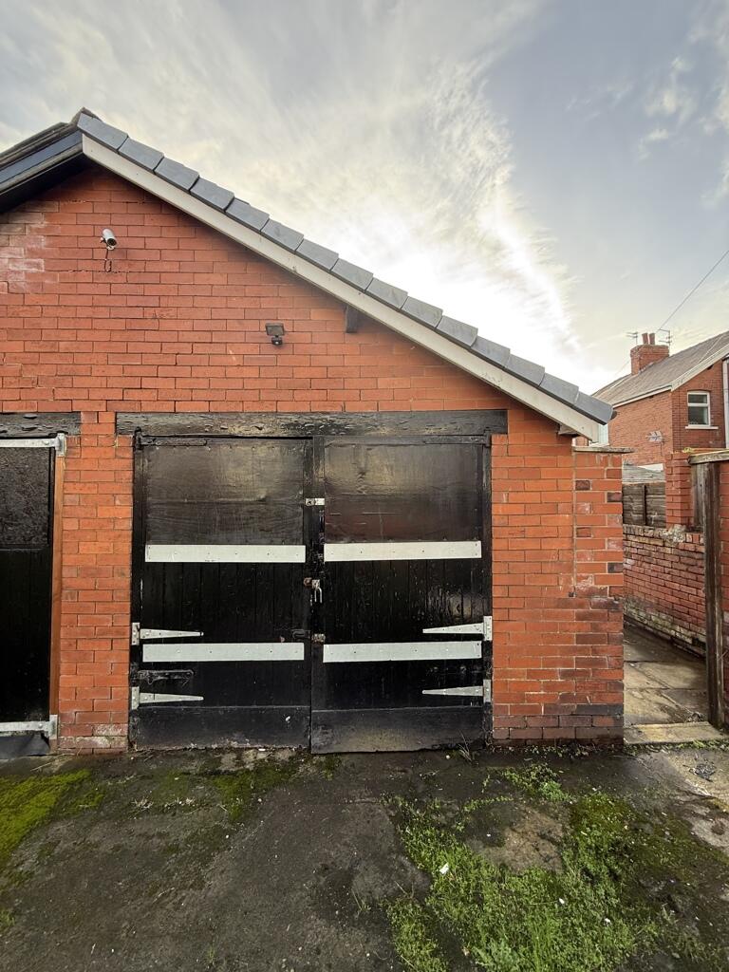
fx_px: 393
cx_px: 364
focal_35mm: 14
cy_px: 486
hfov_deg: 85.7
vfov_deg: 102.1
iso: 64
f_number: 2.2
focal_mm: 2.22
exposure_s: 1/118
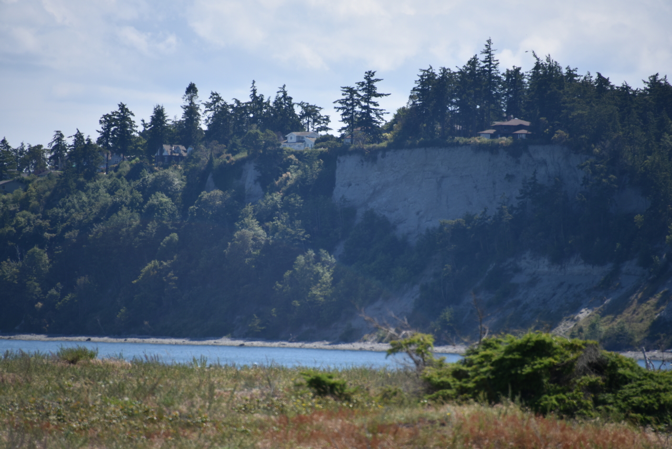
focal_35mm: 300
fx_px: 5601
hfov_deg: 6.9
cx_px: 336
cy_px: 224
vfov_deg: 4.6
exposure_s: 1/640
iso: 160
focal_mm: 300
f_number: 5.6
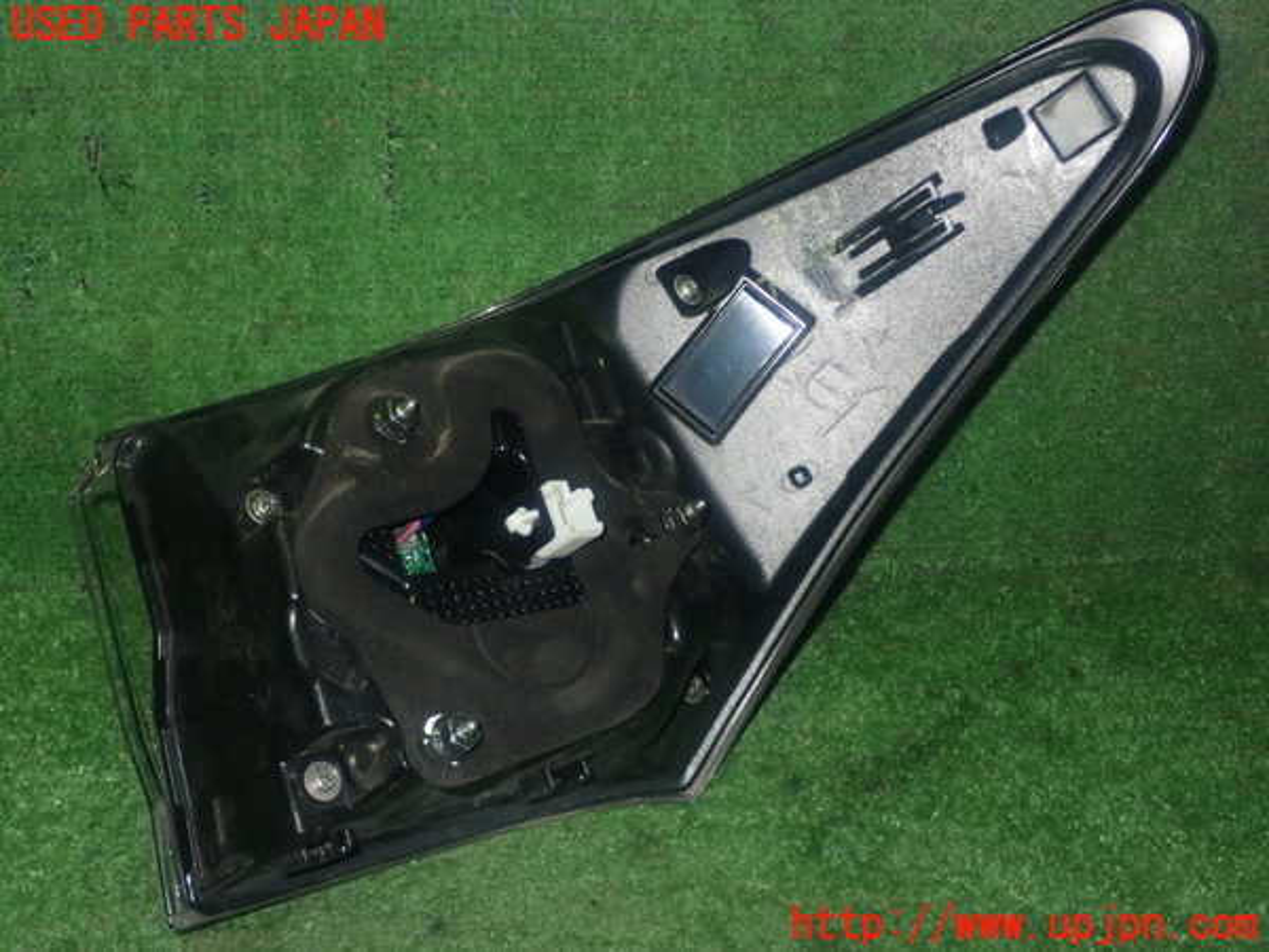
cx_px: 634
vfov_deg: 32.9
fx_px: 1613
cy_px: 476
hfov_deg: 42.9
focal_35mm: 44
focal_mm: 7.84
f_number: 9
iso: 800
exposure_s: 1/40
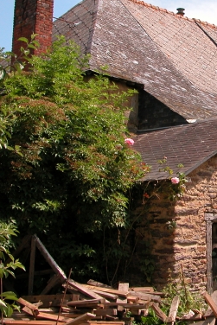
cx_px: 224
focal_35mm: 66
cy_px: 141
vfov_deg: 30.5
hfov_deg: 19.9
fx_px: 596
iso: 100
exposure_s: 1/261
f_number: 6.3
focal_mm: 8.9
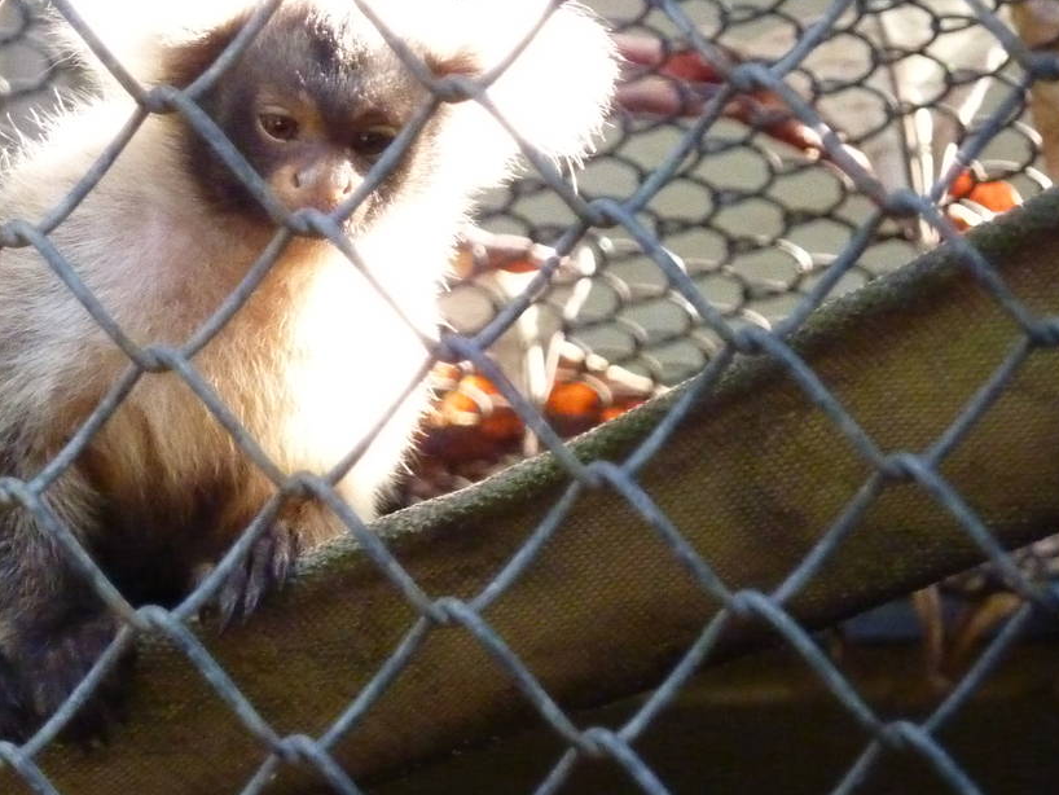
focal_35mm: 309
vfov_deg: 4.8
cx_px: 38
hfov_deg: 6.4
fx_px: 9456
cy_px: 287
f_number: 4.5
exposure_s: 1/100
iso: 800
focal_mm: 25.9
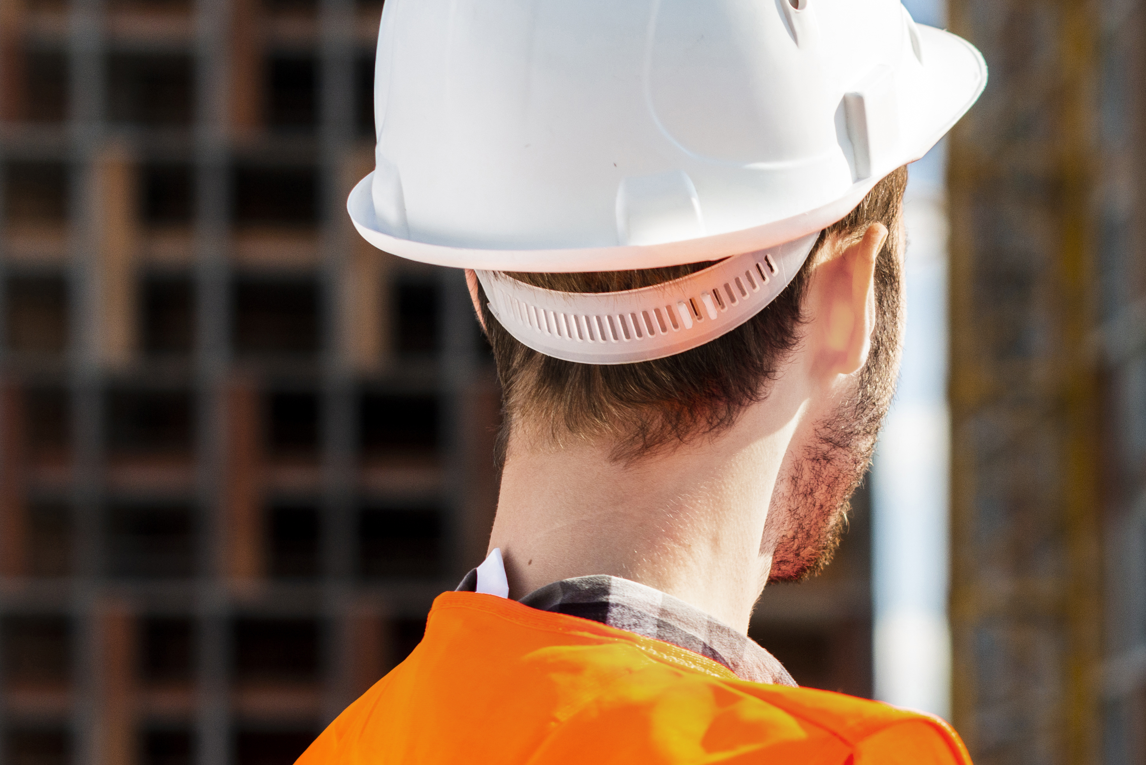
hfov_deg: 15.9
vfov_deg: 10.9
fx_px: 3980
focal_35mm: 125
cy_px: 705
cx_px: 1284
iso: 250
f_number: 3.2
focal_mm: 50
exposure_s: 1/1000
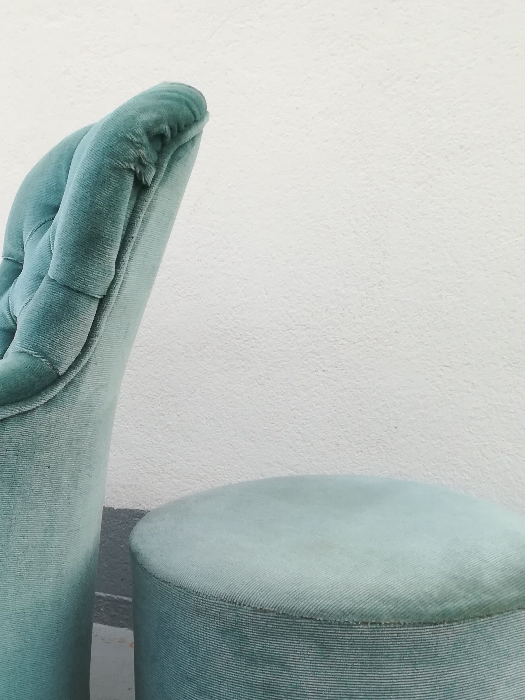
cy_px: 422
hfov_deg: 33.9
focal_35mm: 42
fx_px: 849
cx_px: 159
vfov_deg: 44.5
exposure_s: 1/33.3
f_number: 2.2
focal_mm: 3.83
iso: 125
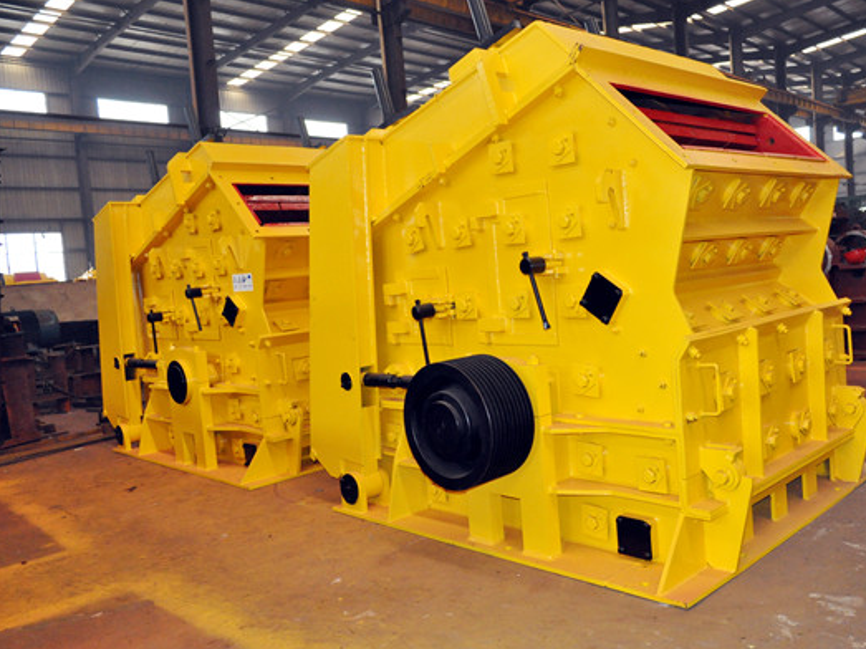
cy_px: 320
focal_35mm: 30
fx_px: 750
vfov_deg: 46.8
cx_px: 496
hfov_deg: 59.7
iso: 2000
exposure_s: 1/200
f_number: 5.6
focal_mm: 18
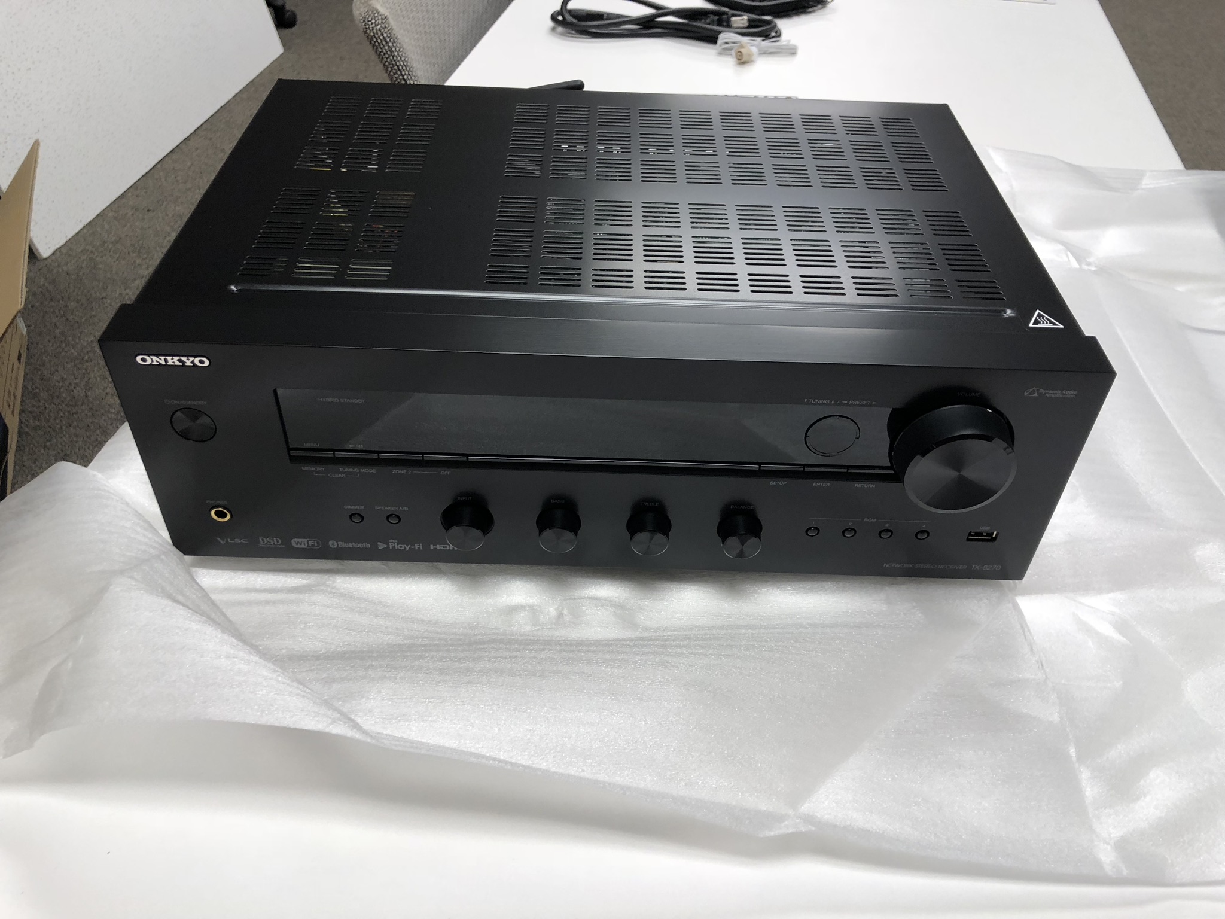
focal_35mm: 28
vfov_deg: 49.7
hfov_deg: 63.4
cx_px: 612
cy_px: 460
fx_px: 991
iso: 25
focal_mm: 4
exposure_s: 1/40
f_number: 1.8
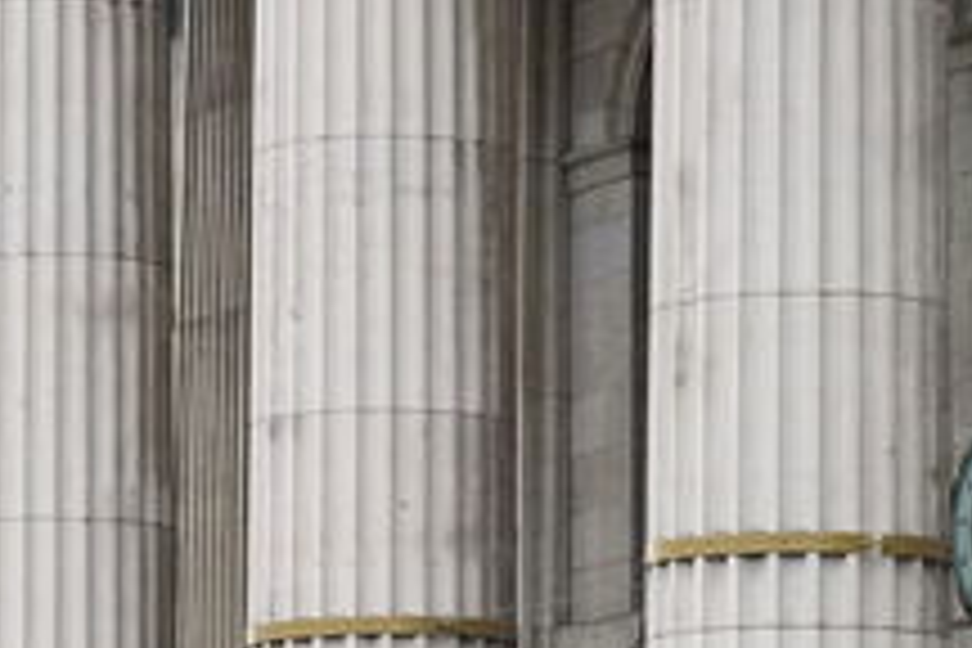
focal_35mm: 259
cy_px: 1190
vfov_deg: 5.2
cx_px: 306
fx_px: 6992
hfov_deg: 7.9
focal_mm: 70
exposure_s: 1/4000
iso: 3200
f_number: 2.8
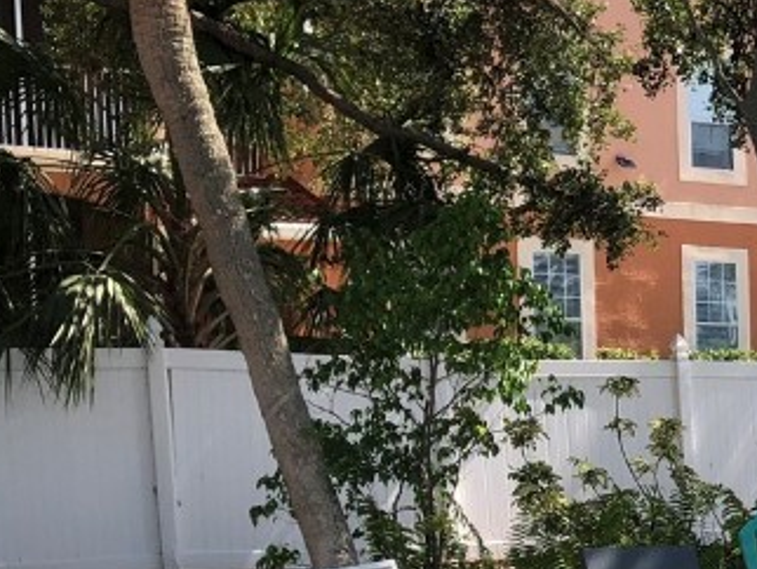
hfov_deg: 19.7
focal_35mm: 89
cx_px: 1058
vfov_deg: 16.3
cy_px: 576
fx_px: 1948
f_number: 1.8
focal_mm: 3.99
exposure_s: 1/750
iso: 20
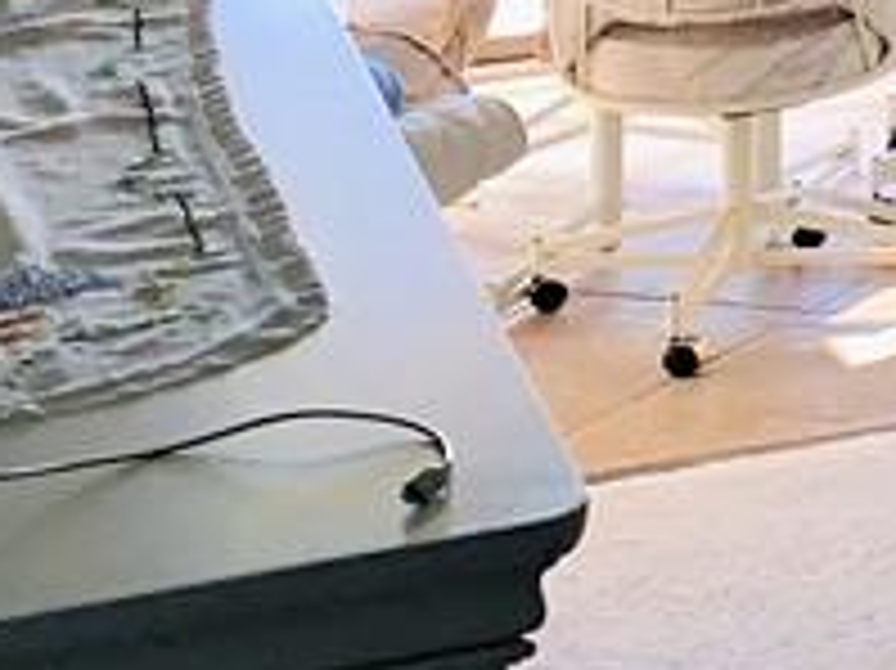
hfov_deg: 12.7
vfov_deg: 10.0
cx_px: 1846
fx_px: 3466
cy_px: -791
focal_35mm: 134
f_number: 1.8
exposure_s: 1/62
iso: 100
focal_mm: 4.25
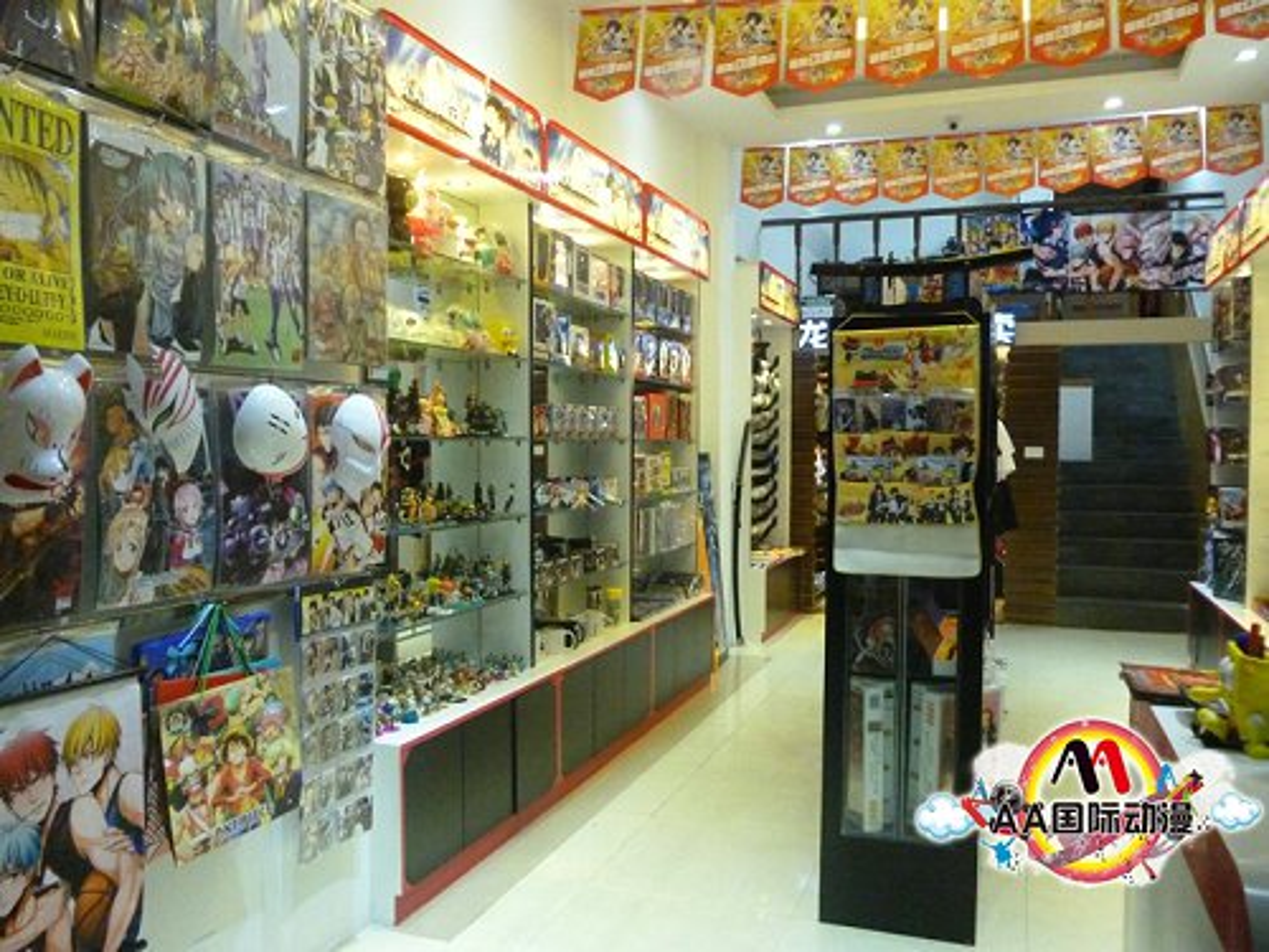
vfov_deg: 49.7
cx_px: 634
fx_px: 1026
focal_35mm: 28
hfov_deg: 63.4
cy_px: 476
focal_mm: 5
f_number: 3.1
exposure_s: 1/25
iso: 800
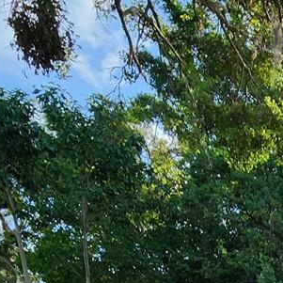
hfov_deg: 20.9
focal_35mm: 61
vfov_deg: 19.9
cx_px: 486
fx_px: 564
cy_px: 519
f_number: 2.2
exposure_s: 1/1208
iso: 50
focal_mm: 2.2
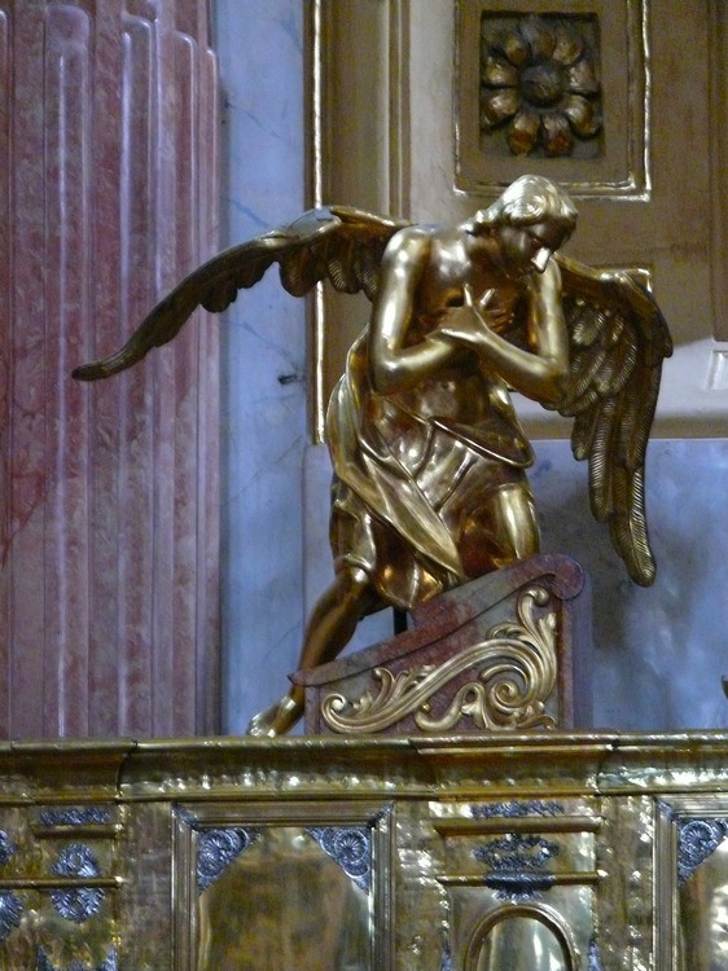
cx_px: 364
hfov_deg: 5.2
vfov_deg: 7.0
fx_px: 7996
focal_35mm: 285
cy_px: 486
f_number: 3.6
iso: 800
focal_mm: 60.3
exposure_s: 1/6
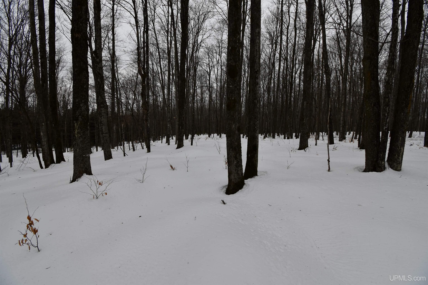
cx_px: 214
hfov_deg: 100.4
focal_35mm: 15
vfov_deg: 77.3
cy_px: 142
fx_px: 178
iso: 100
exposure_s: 1/320
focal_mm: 10
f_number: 9
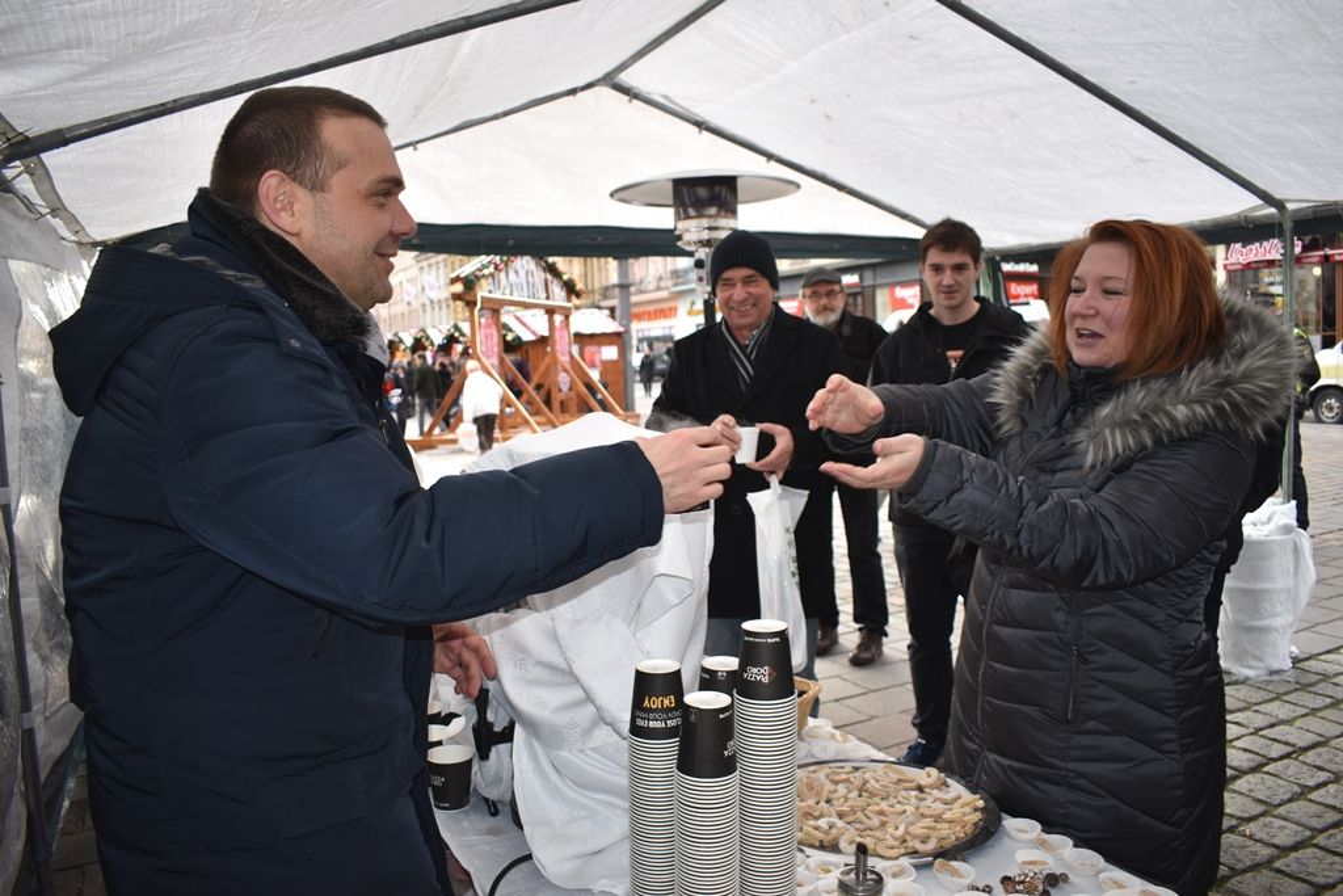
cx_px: 672
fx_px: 1007
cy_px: 448
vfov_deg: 47.9
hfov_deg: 67.4
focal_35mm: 27
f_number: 3.5
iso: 100
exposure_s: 1/100
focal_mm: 18
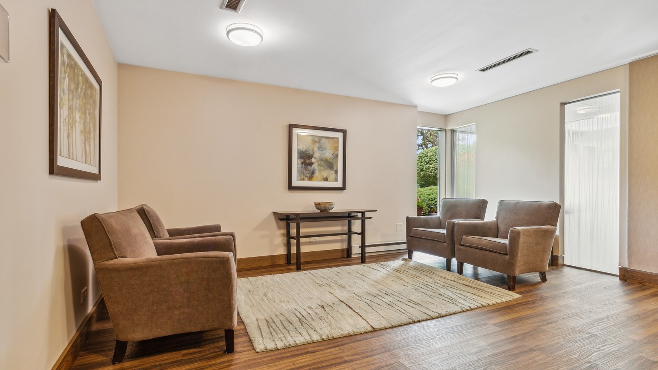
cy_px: 175
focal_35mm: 16
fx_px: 279
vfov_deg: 67.0
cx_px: 329
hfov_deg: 99.4
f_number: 8
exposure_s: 1/5
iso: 200
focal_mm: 10
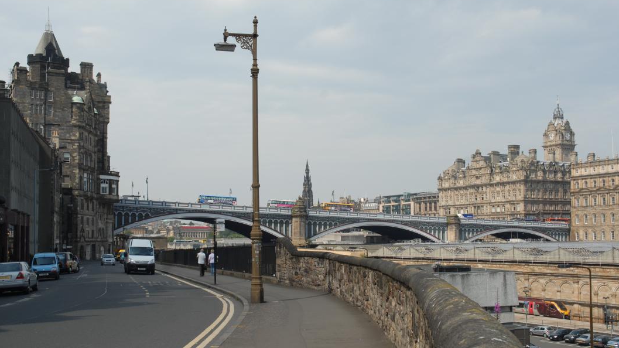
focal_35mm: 44
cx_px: 306
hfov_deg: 46.8
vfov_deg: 27.3
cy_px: 204
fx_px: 714
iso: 100
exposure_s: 1/200
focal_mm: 27
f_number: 7.1
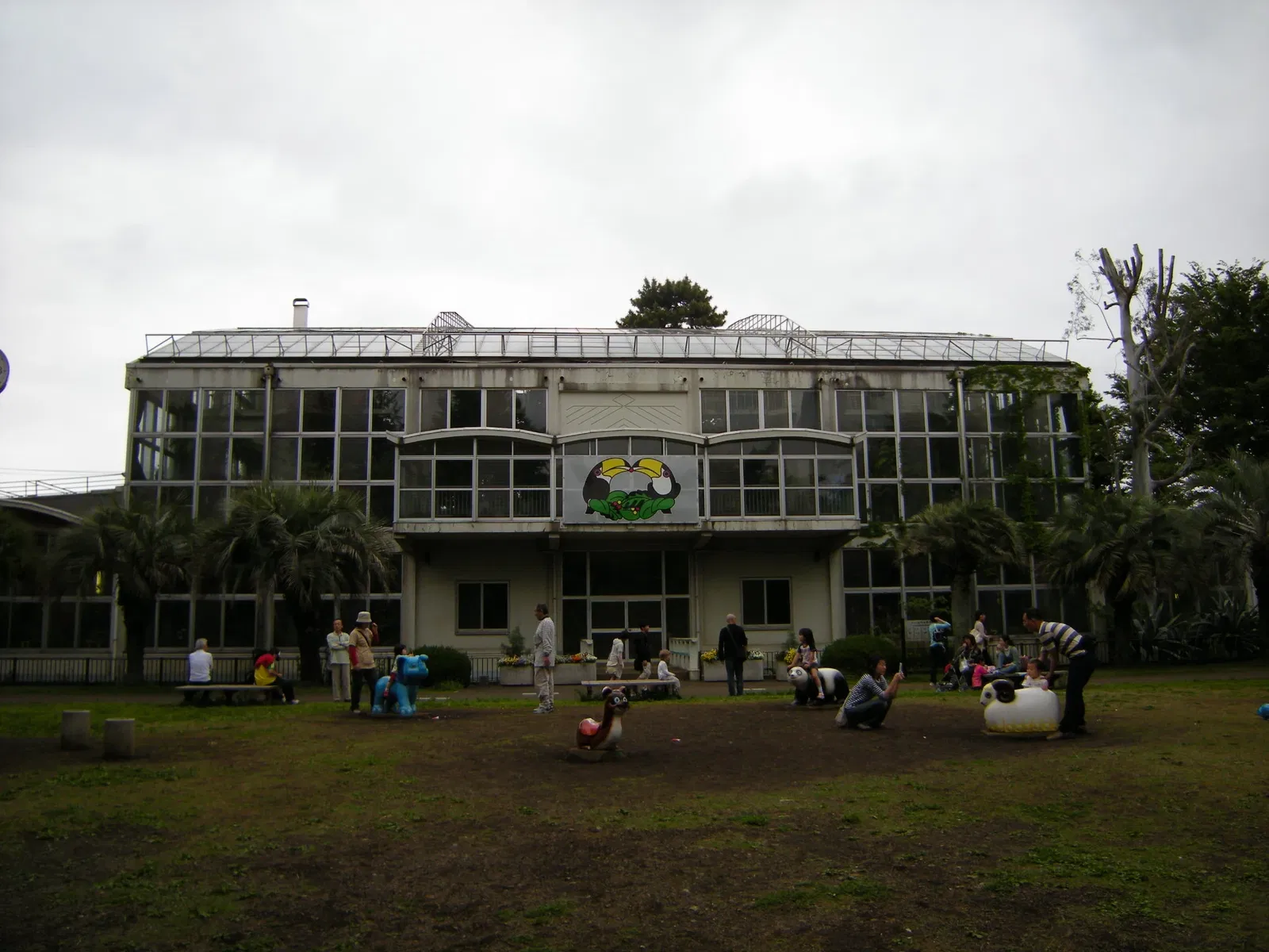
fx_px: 1026
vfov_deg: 49.7
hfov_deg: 63.4
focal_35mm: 28
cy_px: 476
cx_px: 634
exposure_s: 1/206
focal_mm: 4.7
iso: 64
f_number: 2.8
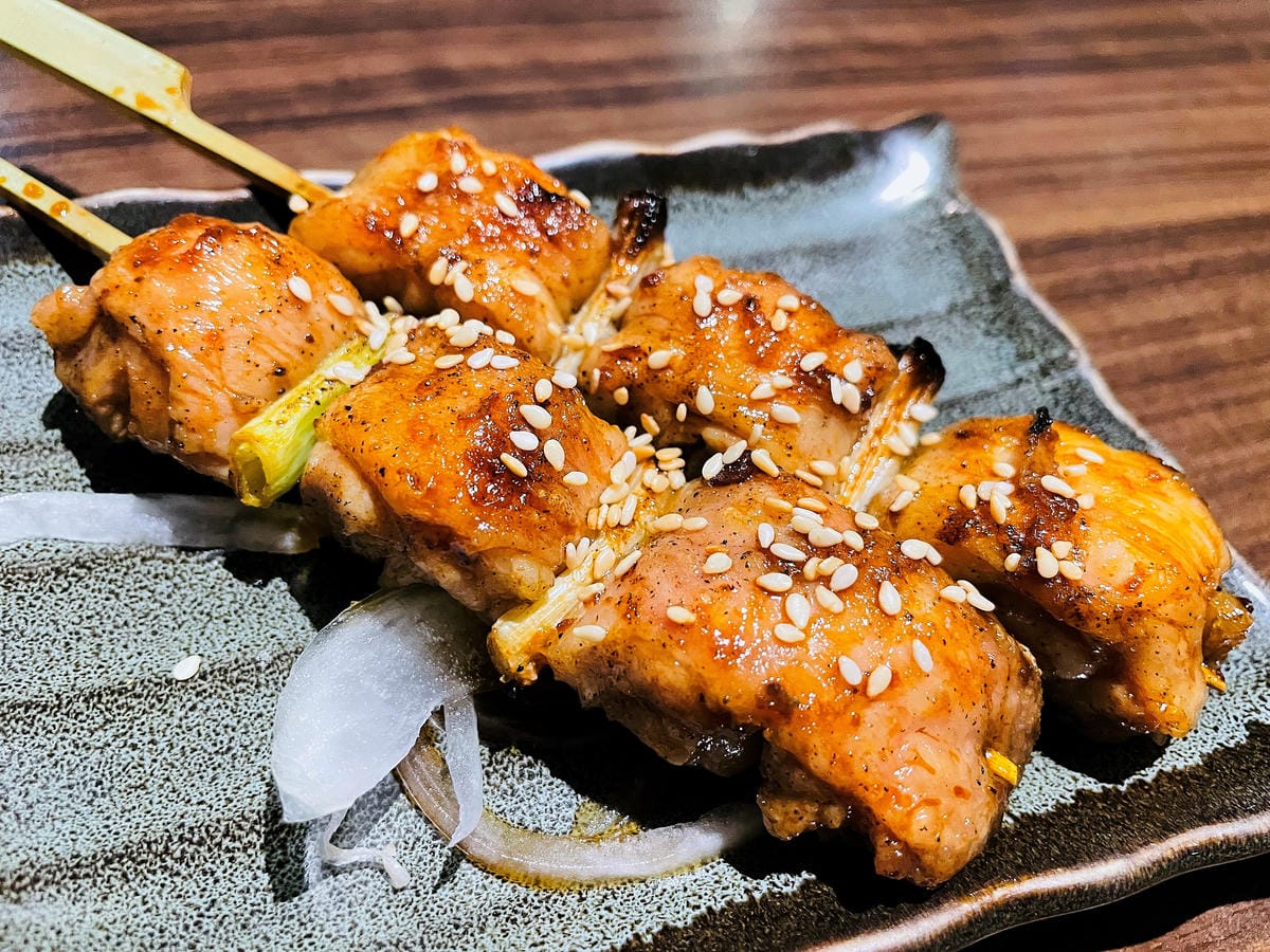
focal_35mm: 26
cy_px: 476
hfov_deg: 67.3
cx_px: 635
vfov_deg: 53.1
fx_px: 954
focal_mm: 4.2
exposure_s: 1/54
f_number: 1.6
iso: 500
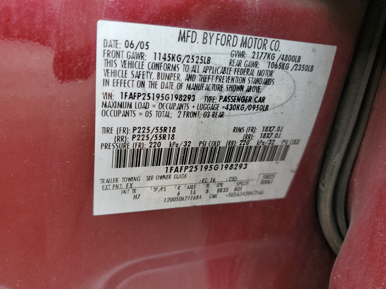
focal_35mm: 26
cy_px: 144
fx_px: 290
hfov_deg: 67.3
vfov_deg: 53.1
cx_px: 193
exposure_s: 1/123
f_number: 1.5
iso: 50
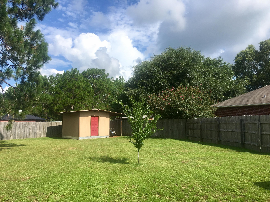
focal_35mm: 29
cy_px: 101
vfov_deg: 48.2
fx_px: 226
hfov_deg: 61.7
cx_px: 135
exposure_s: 1/2079
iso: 25
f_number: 2.2
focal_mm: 4.15
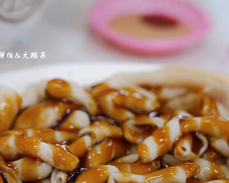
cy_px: 118
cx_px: 106
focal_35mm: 112
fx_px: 759
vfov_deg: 13.7
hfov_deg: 17.2
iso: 640
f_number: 4
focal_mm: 56
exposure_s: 1/60
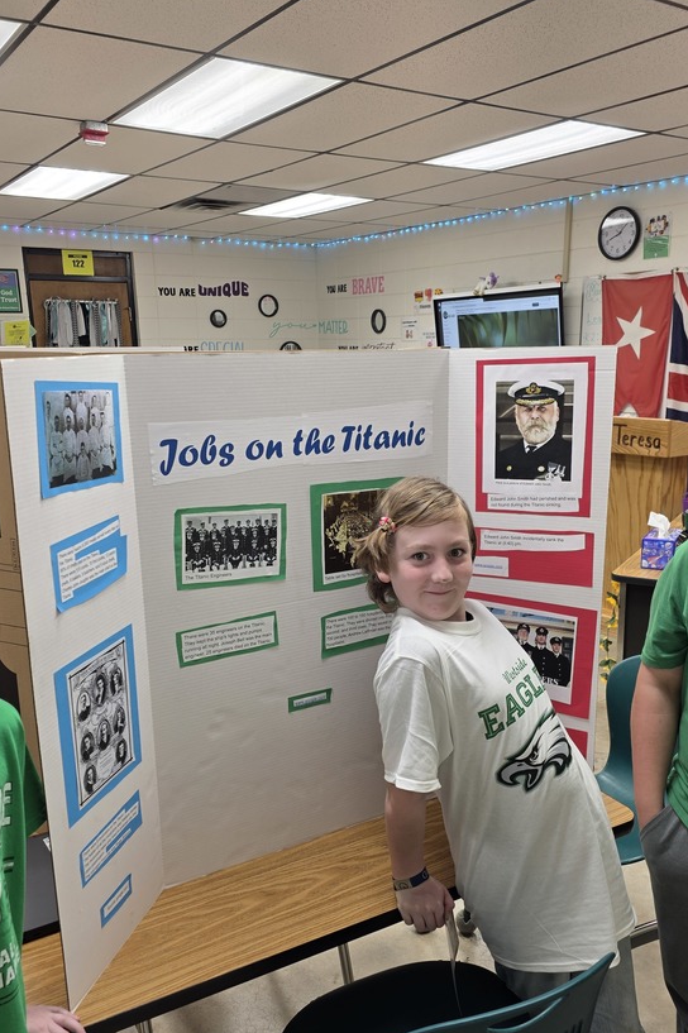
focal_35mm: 30
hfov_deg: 43.6
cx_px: 364
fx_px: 861
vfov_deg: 61.8
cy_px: 579
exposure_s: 1/120
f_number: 1.7
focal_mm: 6.3
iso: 64
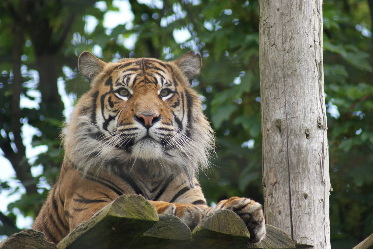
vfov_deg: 3.1
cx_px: 186
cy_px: 124
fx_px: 4668
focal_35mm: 450
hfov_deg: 4.6
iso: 400
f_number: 5.6
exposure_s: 1/320
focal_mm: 300
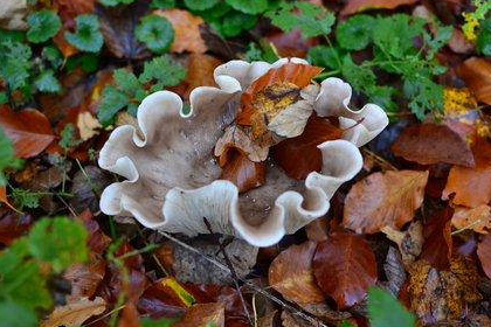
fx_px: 785
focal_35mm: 58
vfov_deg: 23.6
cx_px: 229
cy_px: 152
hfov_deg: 34.7
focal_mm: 35
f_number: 2.5
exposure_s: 1/125
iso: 200
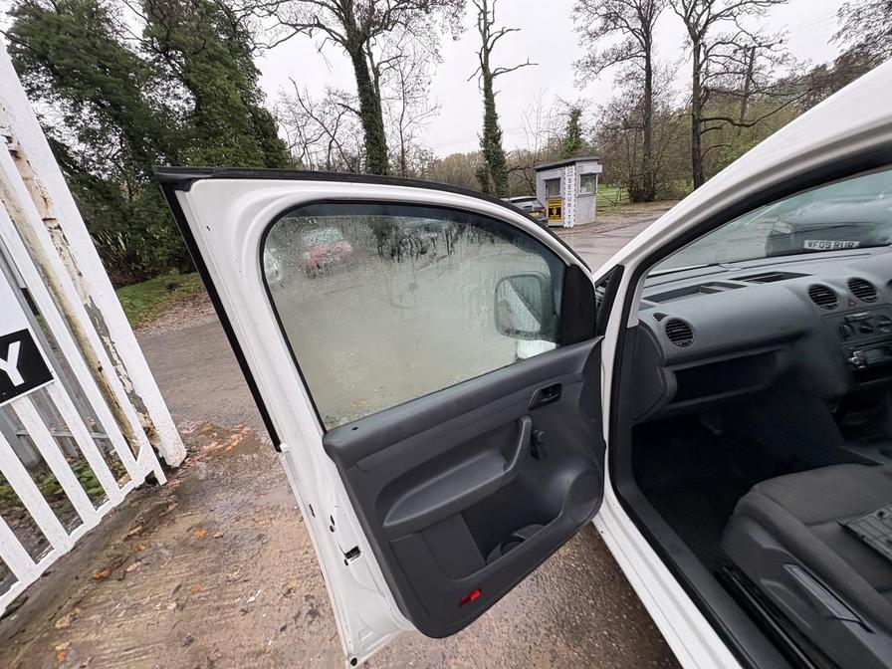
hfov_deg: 102.1
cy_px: 334
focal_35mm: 14
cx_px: 446
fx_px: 361
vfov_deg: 85.7
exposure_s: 1/99
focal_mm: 2.22
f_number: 2.2
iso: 125
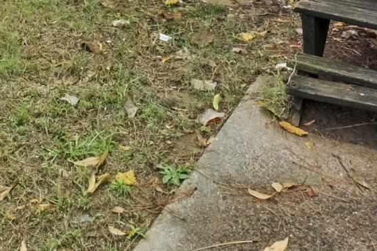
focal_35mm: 67
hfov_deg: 27.8
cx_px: -24
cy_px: -246
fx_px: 701
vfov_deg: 16.0
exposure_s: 1/4
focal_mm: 10
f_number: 8
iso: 200
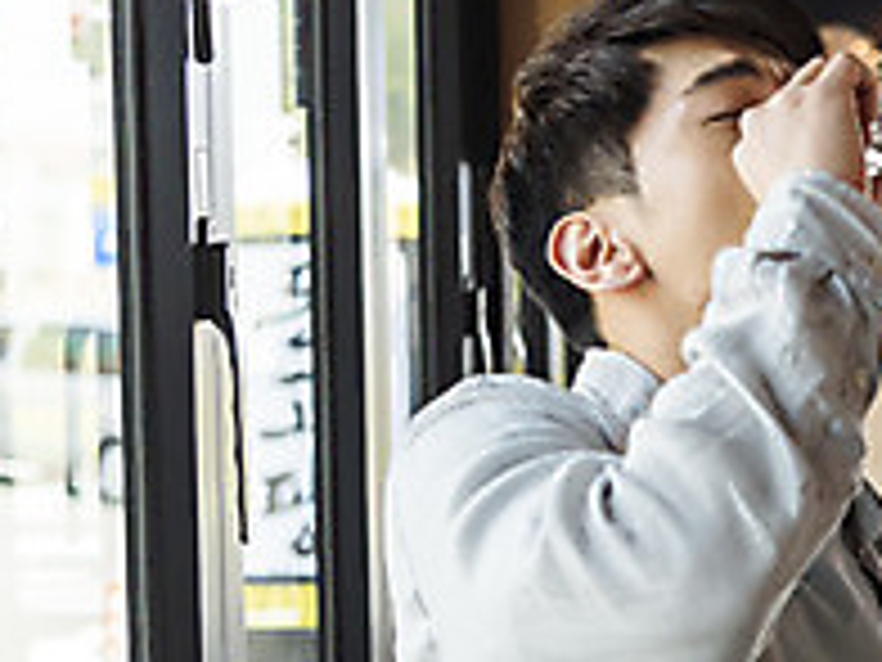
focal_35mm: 106
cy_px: 590
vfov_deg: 13.8
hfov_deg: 16.9
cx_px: 1289
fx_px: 2701
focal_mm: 36
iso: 800
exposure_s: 1/1600
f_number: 2.8
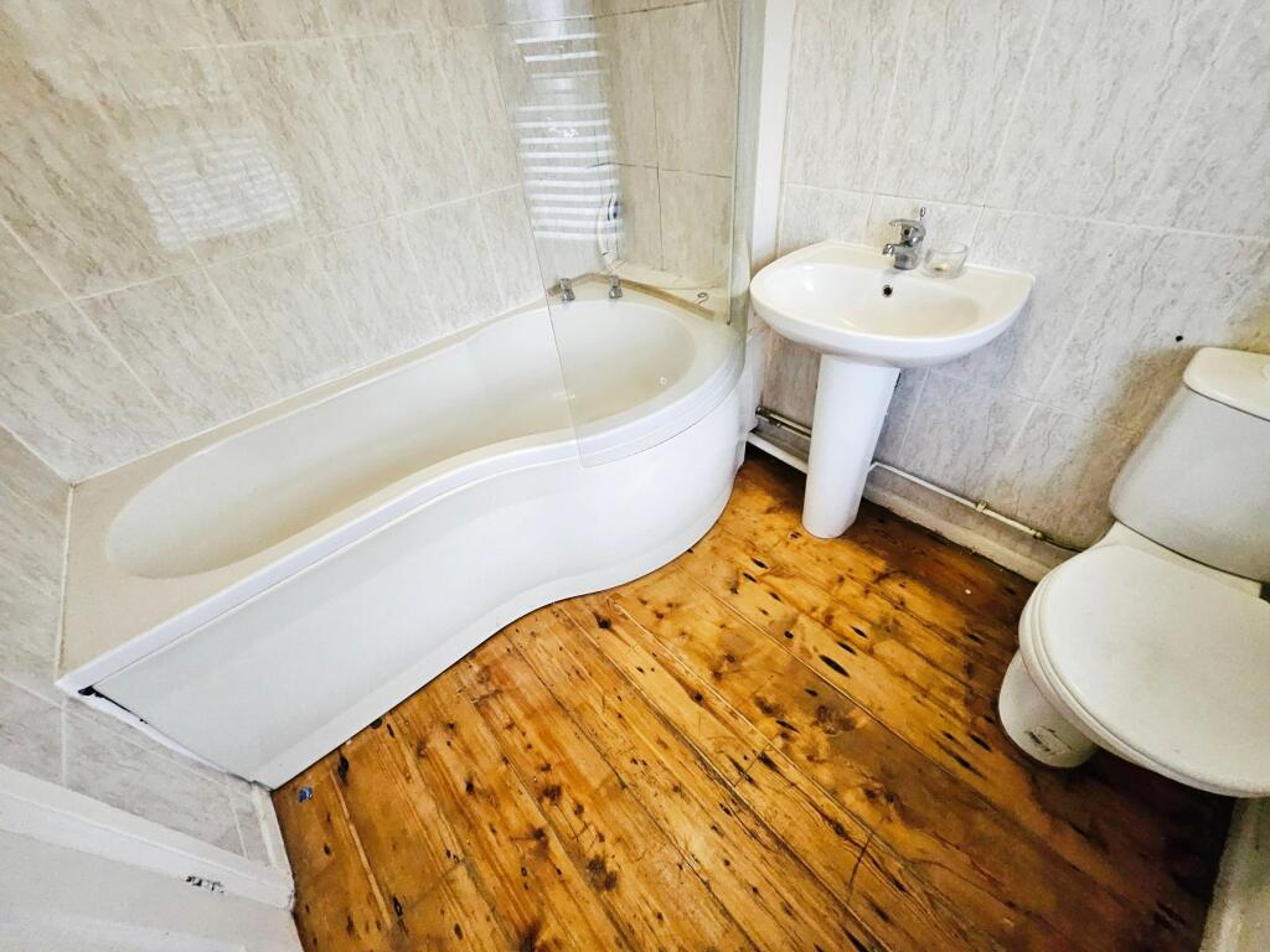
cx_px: 635
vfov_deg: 89.9
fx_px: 477
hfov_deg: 106.2
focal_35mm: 13
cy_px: 476
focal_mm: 1.7
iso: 640
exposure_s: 1/25
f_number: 2.2
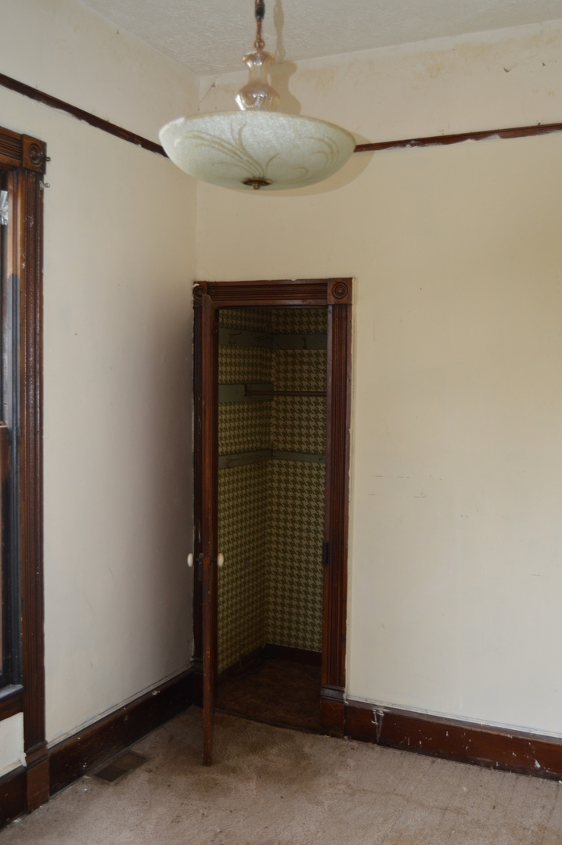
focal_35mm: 33
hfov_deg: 39.9
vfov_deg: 57.3
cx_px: 281
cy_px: 422
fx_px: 774
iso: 400
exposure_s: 1/80
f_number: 4
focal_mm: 22
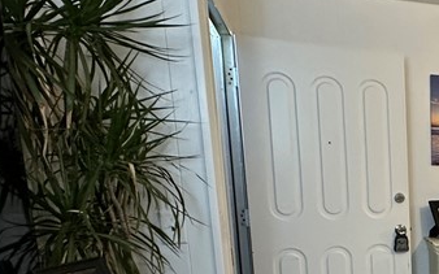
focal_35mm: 45
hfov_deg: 33.3
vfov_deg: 27.4
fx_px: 538
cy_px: 255
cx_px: 564
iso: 500
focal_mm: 2.22
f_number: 2.2
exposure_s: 1/60
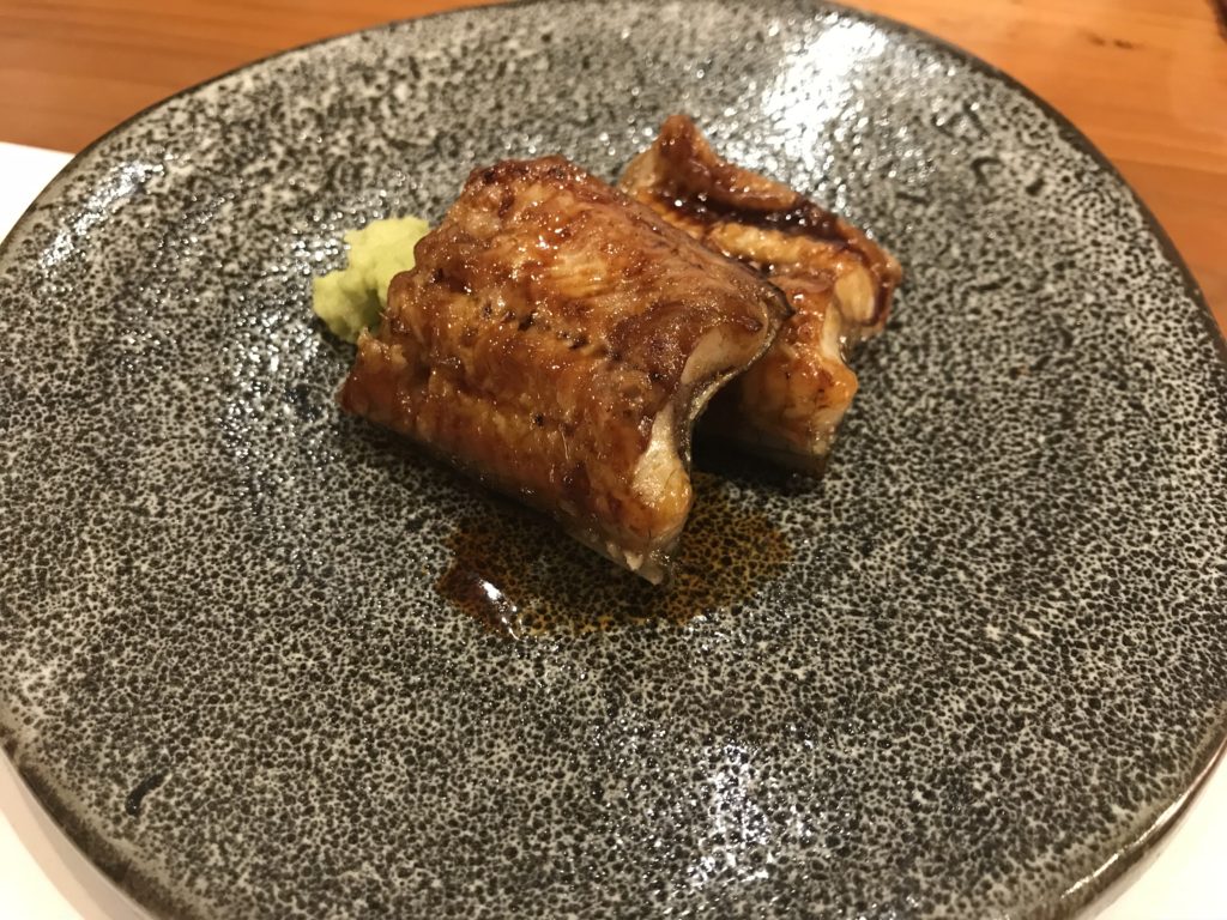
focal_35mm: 28
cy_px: 460
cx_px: 614
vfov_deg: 49.7
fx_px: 992
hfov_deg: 63.4
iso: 100
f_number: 1.8
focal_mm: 3.99
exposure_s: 1/9
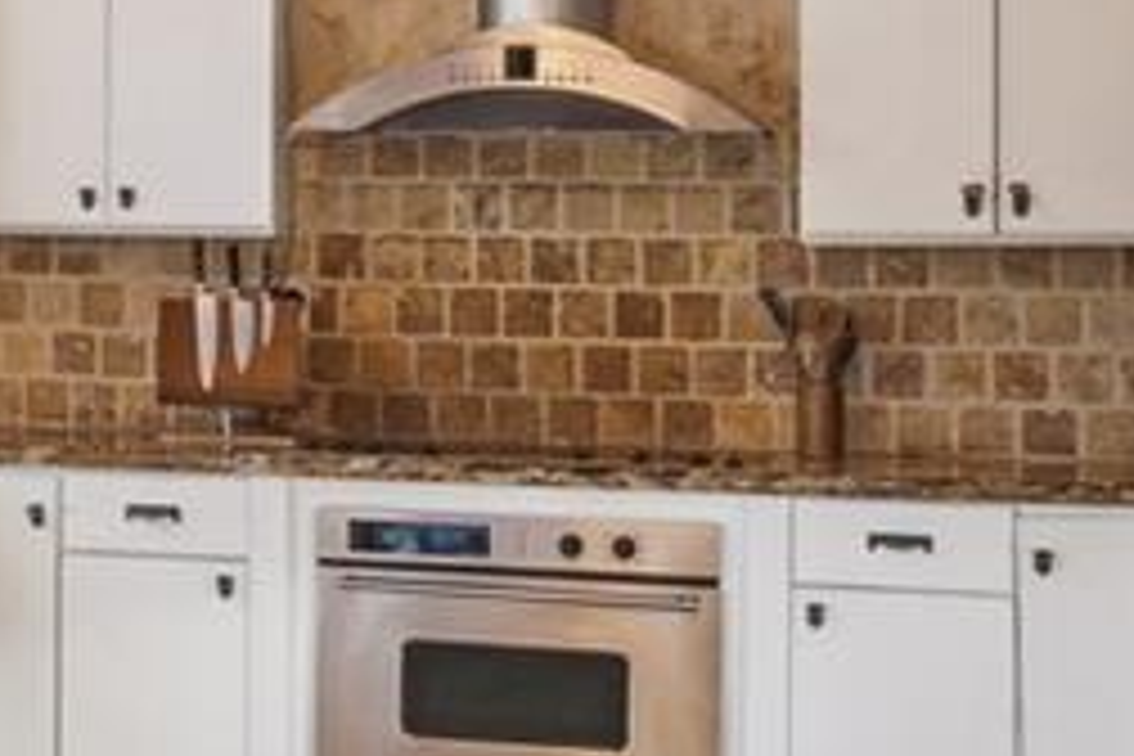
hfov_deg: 16.9
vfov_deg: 12.7
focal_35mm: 108
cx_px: -626
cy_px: 218
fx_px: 3402
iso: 250
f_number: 8
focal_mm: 17
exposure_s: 1/25
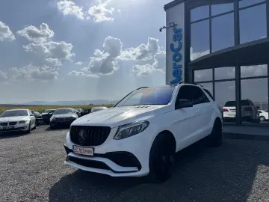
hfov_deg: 71.6
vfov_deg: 56.8
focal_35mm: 24
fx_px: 187
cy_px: 101
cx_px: 134
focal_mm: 6.76
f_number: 1.78
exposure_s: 1/9009
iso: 80
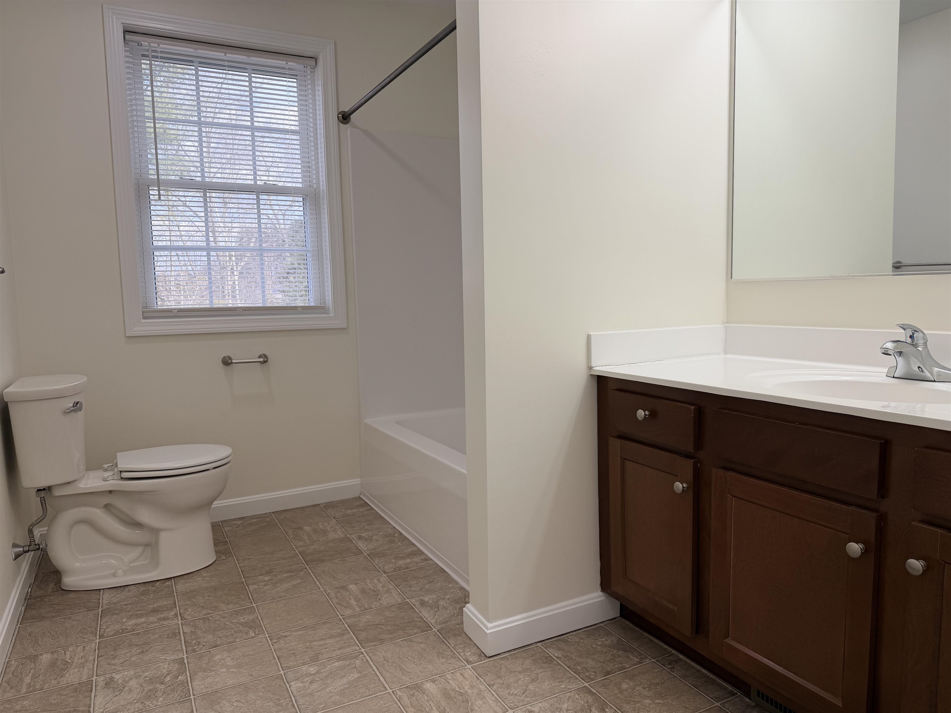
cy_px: 356
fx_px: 659
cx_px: 476
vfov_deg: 56.8
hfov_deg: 71.6
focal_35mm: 24
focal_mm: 6.76
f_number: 1.78
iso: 64
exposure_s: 1/194
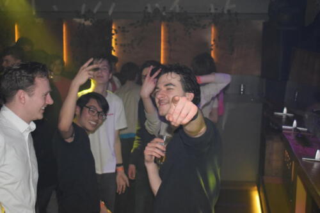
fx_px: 506
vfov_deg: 23.8
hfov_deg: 35.1
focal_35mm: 57
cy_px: 106
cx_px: 160
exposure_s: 1/60
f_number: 4.8
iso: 3200
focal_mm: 38
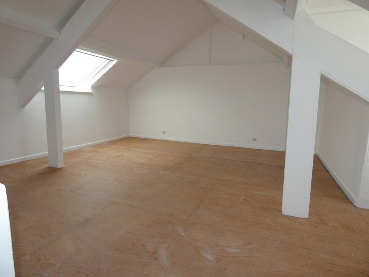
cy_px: 138
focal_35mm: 20
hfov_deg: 81.7
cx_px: 184
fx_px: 213
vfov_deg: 66.0
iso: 160
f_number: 2.8
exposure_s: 1/60
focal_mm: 3.6
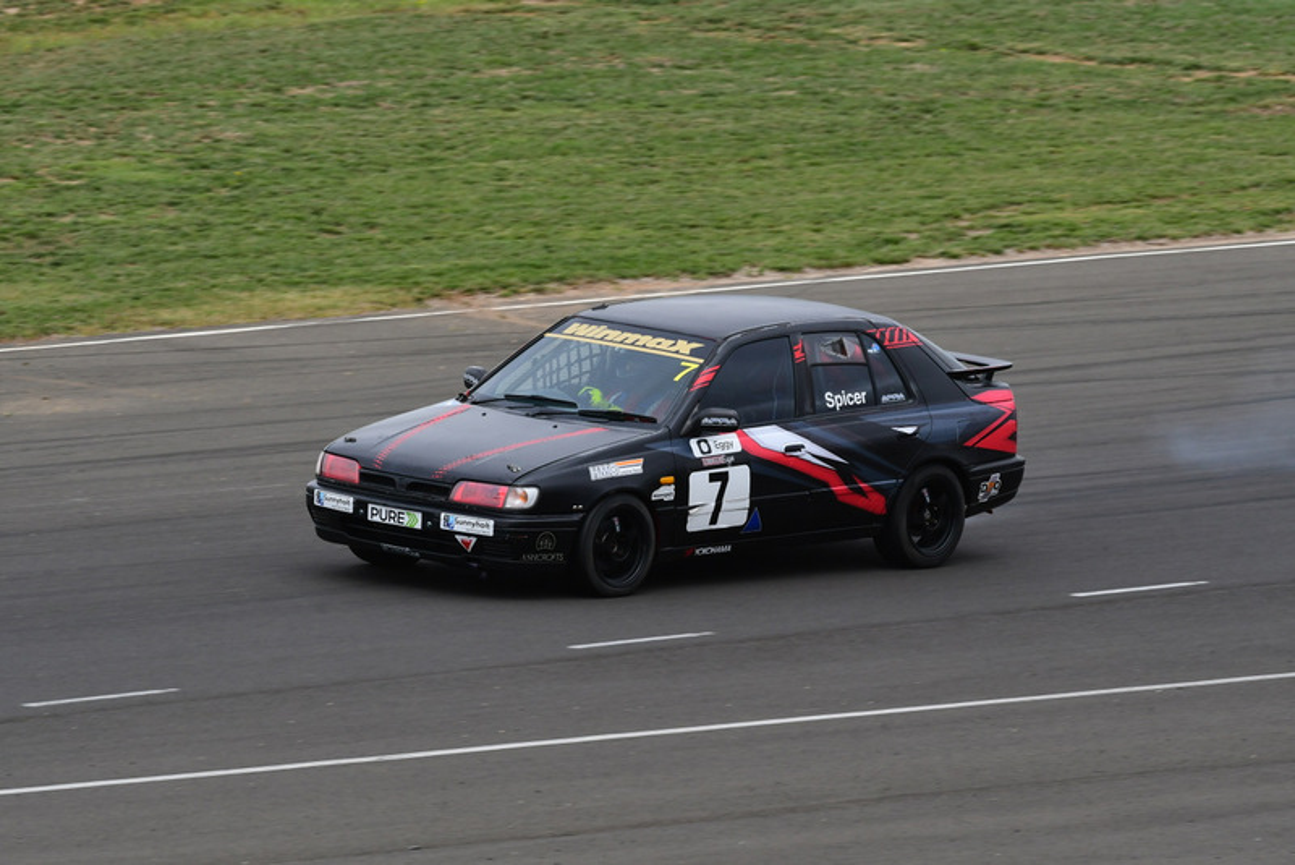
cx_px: 648
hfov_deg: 4.7
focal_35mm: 435
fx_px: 15653
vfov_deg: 3.2
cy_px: 432
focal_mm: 290
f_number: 11
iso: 500
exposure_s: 1/640
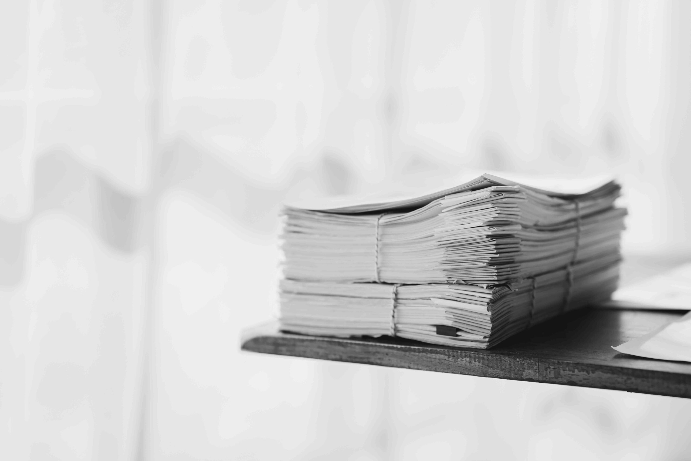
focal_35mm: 85
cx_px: 346
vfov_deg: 16.1
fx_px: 1631
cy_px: 230
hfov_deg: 23.9
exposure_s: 1/1000
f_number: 1.8
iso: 100
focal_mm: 85
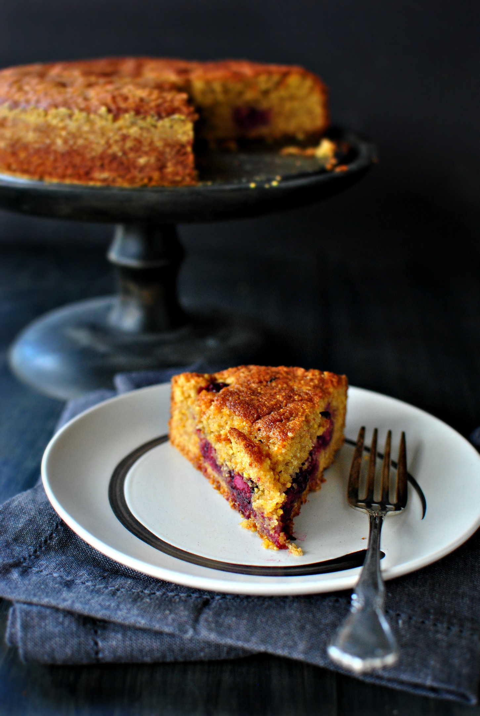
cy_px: 358
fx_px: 1047
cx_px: 240
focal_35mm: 52
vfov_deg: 37.8
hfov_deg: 25.8
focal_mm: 35
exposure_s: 1/160
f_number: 2.8
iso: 400
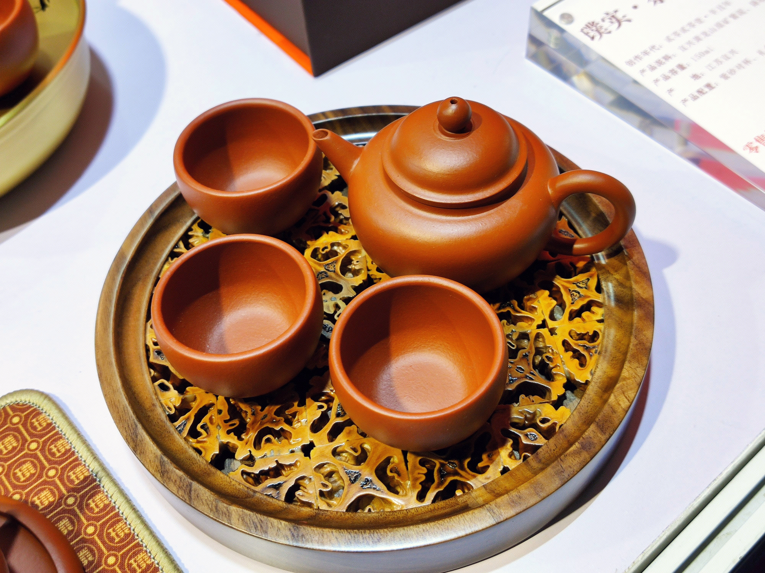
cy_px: 286
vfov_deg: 38.7
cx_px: 382
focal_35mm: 37
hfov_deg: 50.1
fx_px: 818
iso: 159
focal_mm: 4.75
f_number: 1.75
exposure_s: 1/100
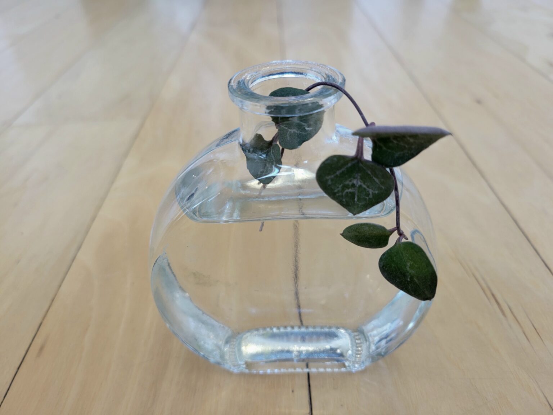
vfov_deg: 53.1
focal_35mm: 26
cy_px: 208
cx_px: 276
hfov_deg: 67.3
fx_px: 415
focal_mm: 5.4
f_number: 1.8
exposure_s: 1/60.2
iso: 250
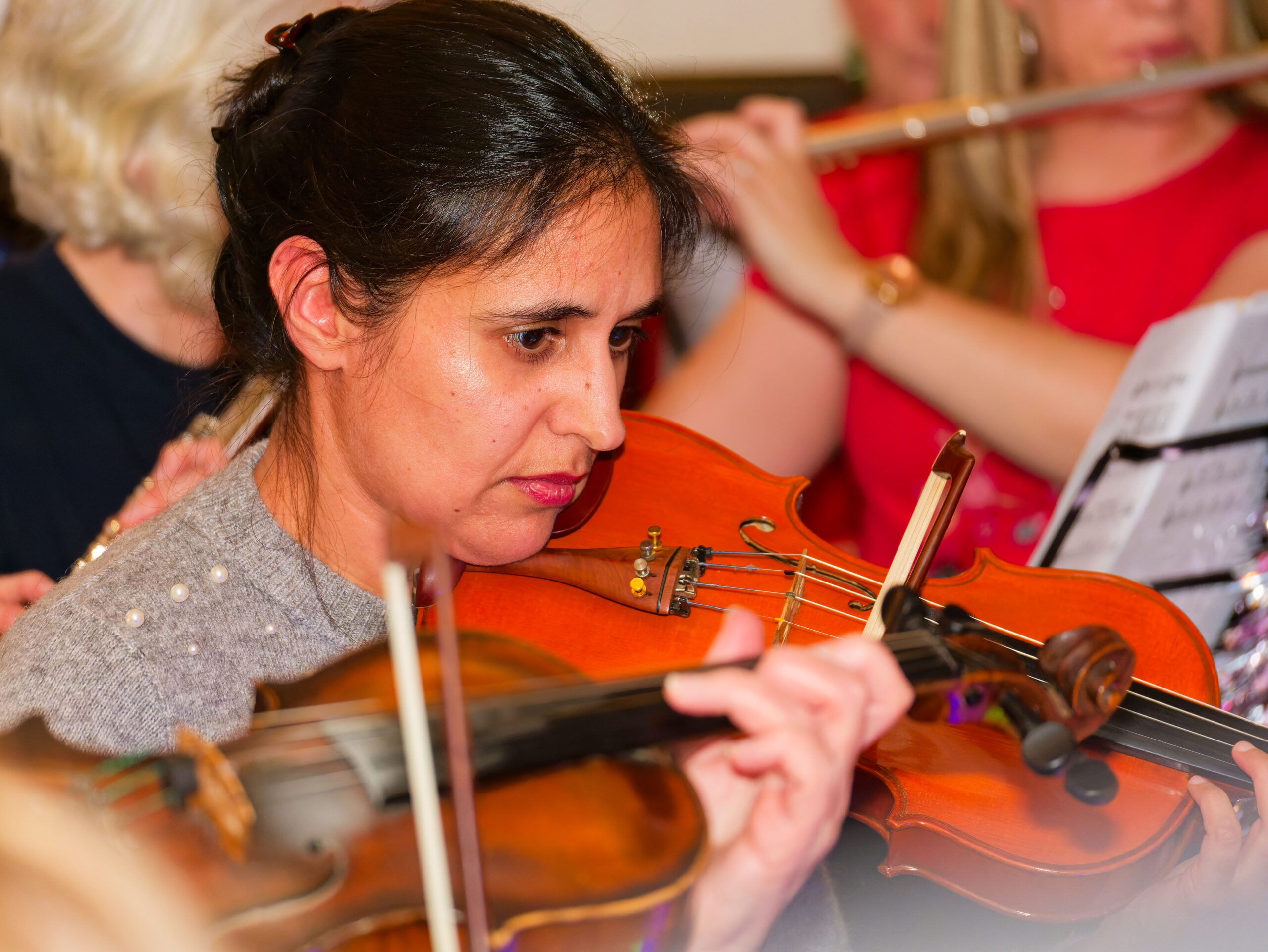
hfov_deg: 9.9
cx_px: 634
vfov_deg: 7.4
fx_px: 7329
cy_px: 476
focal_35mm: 200
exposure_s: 1/80
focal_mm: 100
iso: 1600
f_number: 2.8
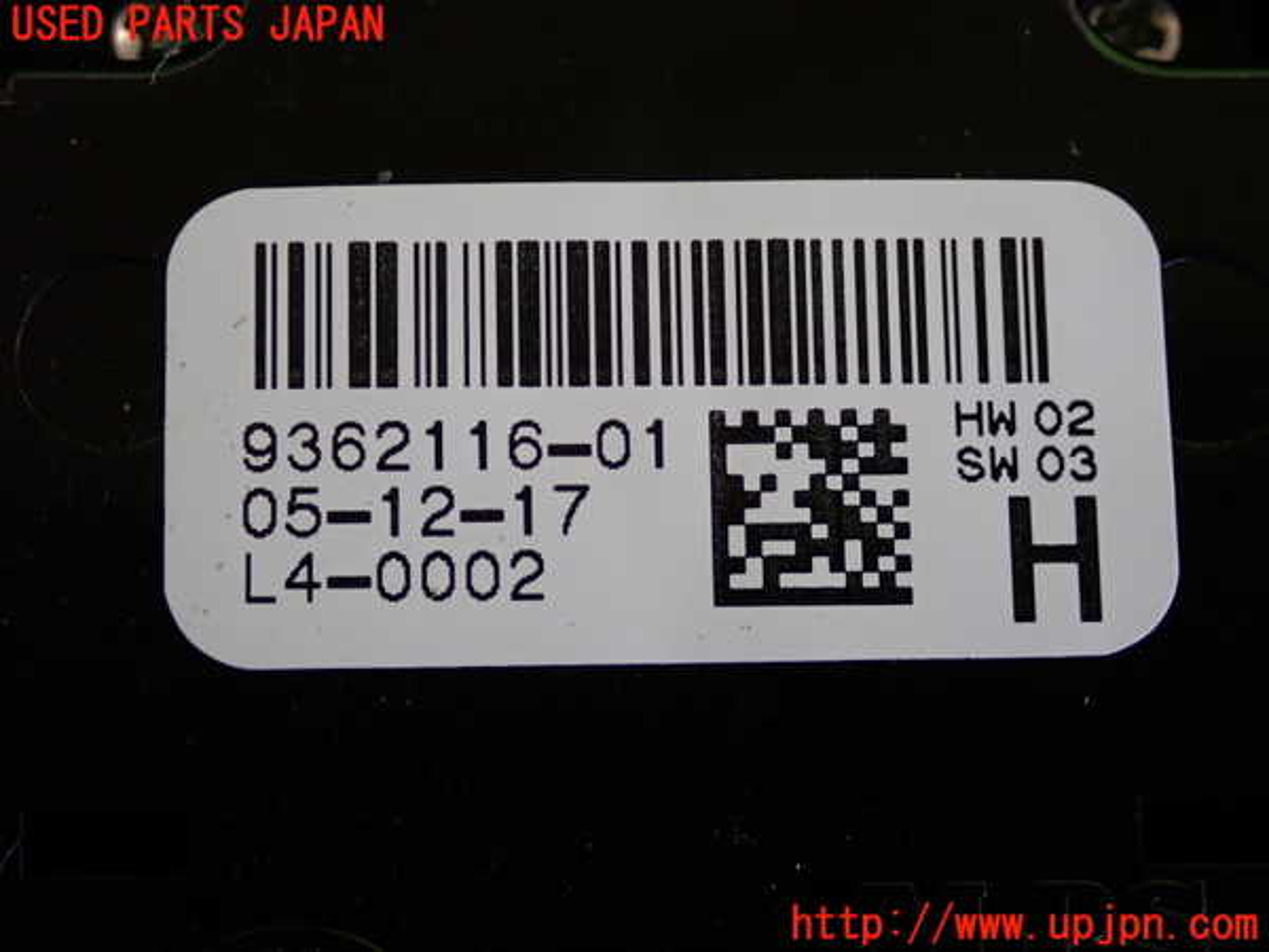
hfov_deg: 25.3
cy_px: 476
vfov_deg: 19.1
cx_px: 634
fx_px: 2823
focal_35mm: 77
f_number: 4.1
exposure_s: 1/100
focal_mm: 13.65
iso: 250
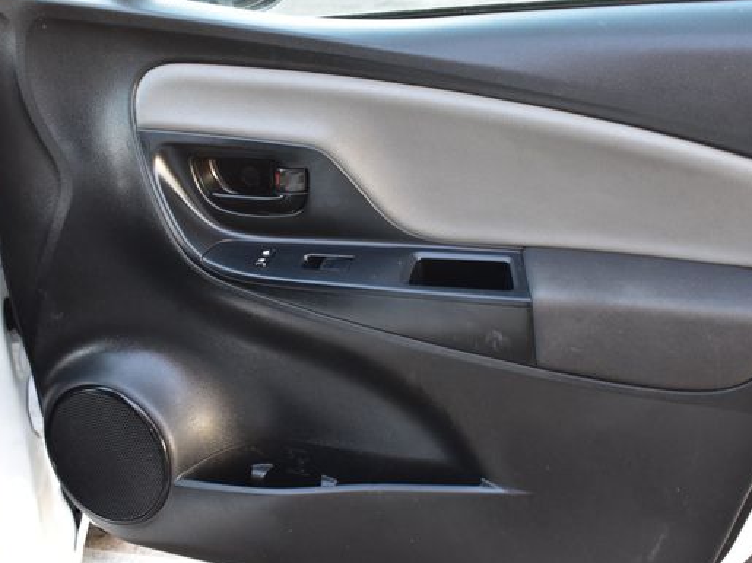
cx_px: 385
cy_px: 296
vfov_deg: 33.6
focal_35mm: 43
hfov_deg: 43.9
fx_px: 934
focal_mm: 24
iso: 500
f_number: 6.3
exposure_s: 1/15
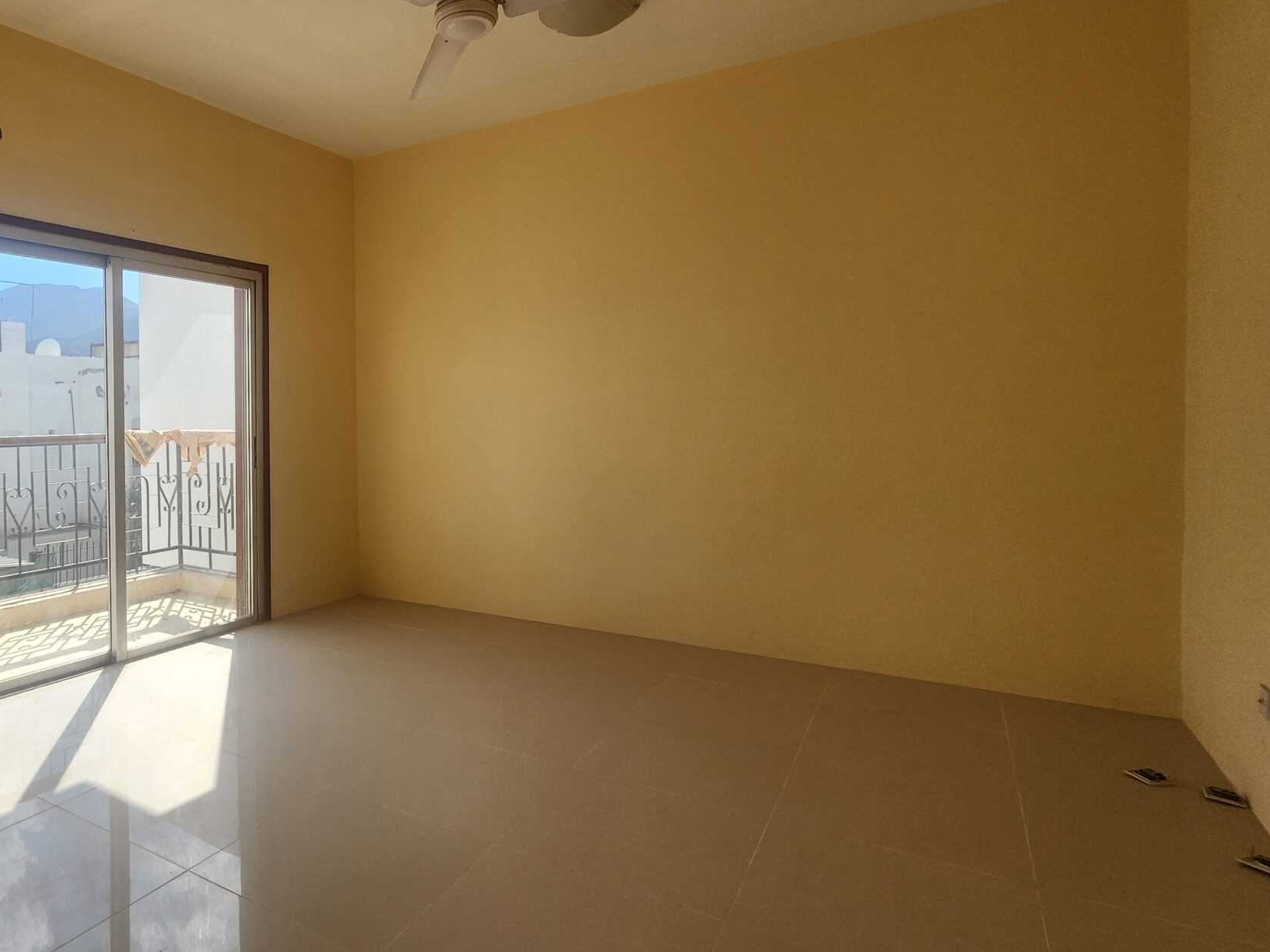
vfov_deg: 65.7
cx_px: 357
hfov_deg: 77.2
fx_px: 734
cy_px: 413
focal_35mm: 20
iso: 50
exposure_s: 1/914
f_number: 2.2
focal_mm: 2.2
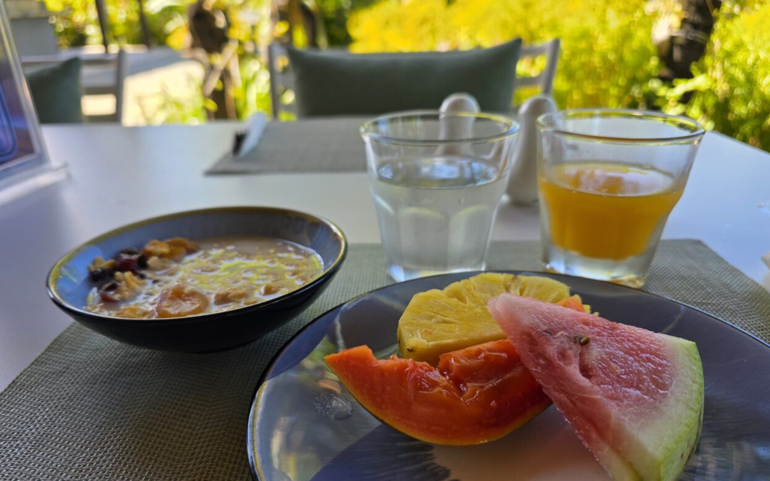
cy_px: 279
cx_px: 381
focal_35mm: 25
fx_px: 525
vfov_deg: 49.1
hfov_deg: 72.5
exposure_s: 1/359
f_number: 1.7
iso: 40
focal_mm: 6.3
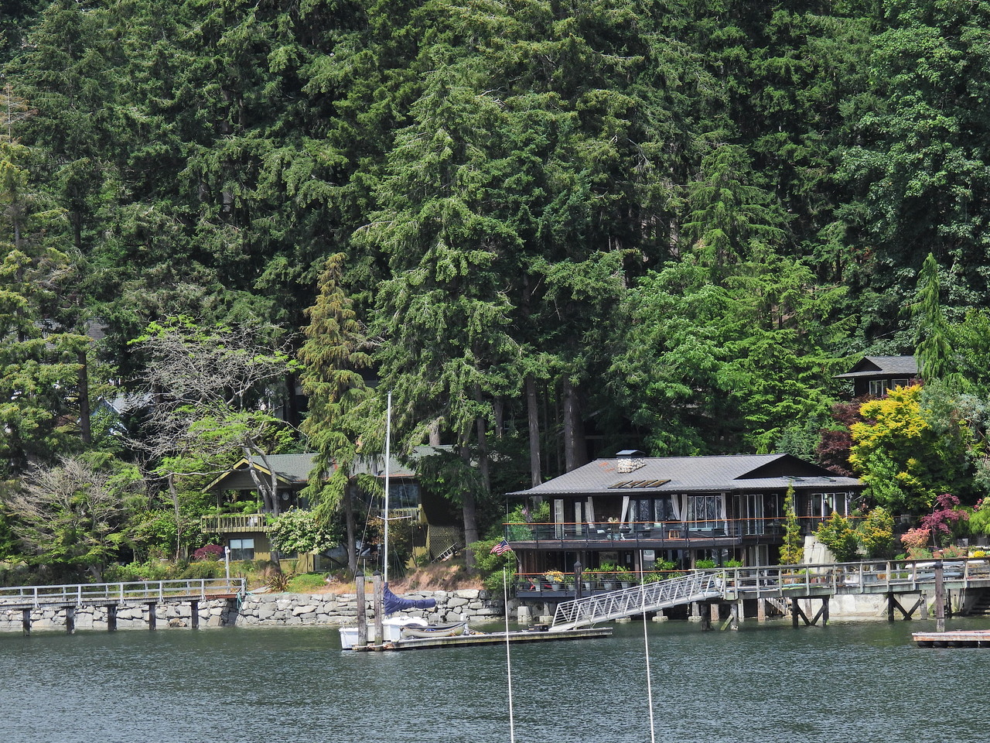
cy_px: 372
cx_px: 495
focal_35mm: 220
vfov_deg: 6.8
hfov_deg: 9.0
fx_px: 6292
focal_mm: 39.3
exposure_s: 1/800
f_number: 4.5
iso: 100
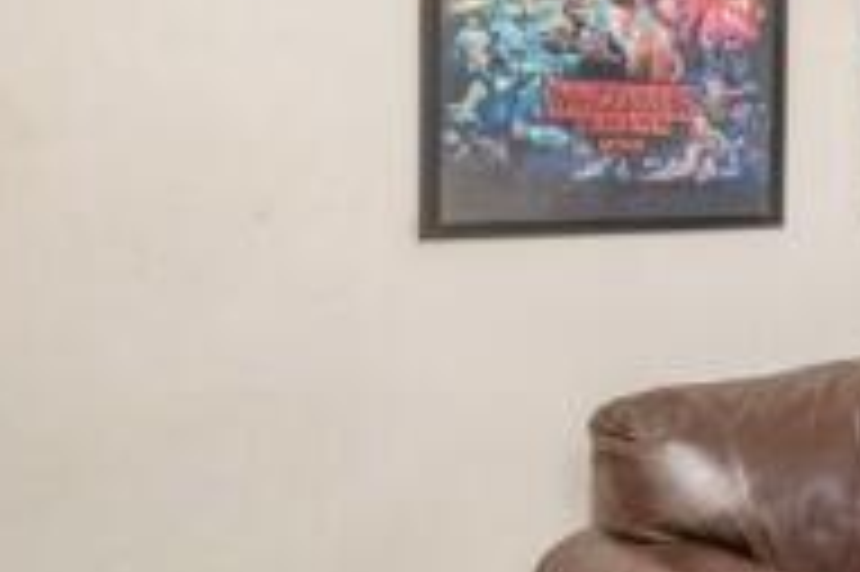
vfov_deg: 27.8
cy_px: 187
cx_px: 1351
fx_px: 1146
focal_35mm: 48
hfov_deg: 26.5
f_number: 8
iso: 400
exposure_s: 1/15
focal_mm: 14
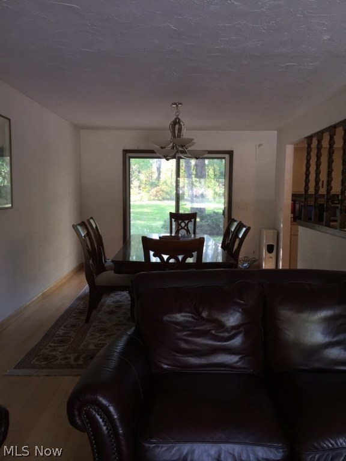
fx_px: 386
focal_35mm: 29
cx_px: 173
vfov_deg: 61.7
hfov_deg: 48.2
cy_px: 230
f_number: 2.2
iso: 50
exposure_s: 1/30
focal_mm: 4.15
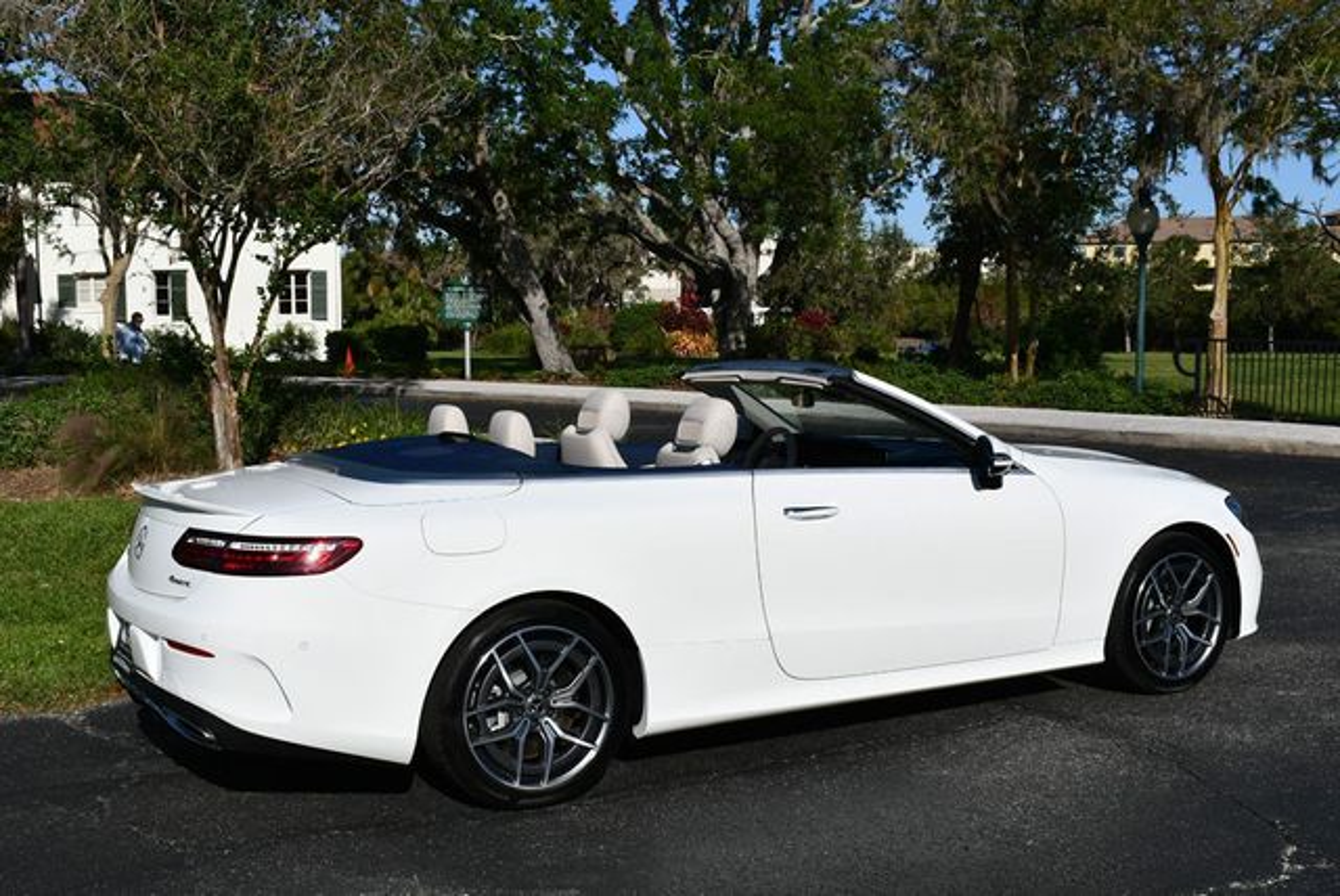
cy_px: 448
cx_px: 670
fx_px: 1639
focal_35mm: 44
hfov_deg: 44.5
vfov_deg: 30.6
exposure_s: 1/400
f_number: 10
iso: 100
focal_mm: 22
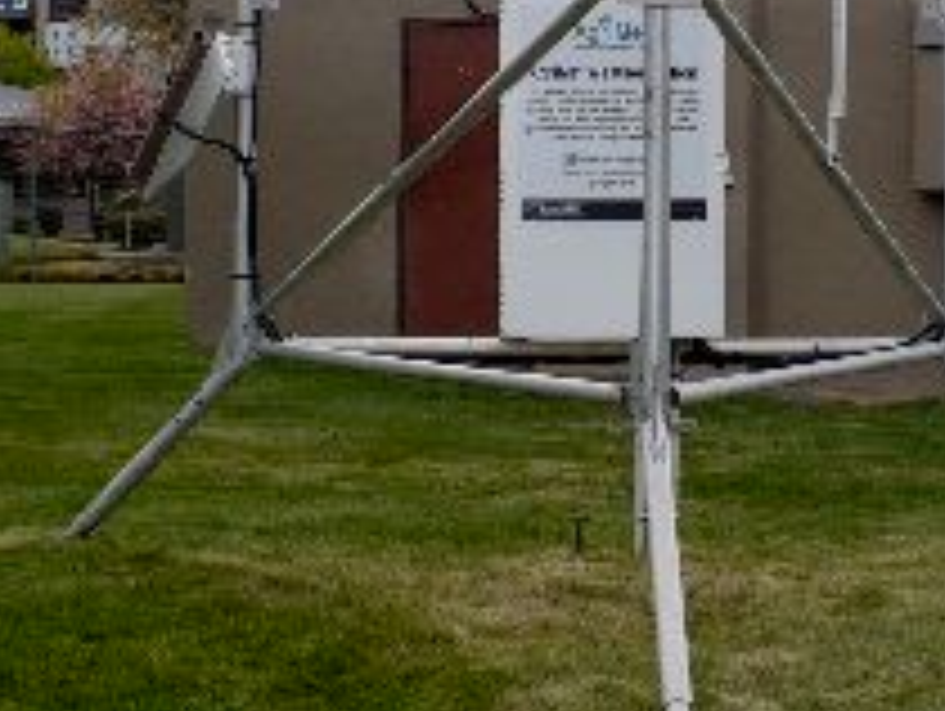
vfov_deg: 16.6
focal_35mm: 88
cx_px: 576
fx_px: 2405
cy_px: 47
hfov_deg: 22.2
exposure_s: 1/500
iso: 100
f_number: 2.8
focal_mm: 6.1
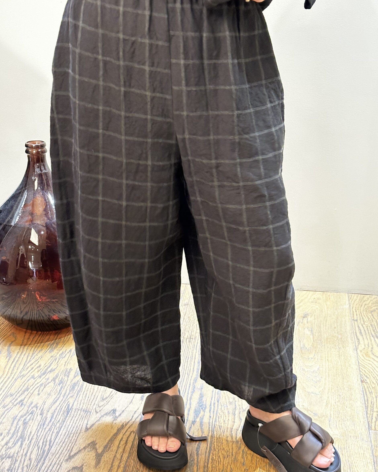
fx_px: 713
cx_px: 186
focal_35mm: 51
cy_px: 249
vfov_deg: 36.6
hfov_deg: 29.7
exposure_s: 1/33
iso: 400
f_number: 1.78
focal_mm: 6.86
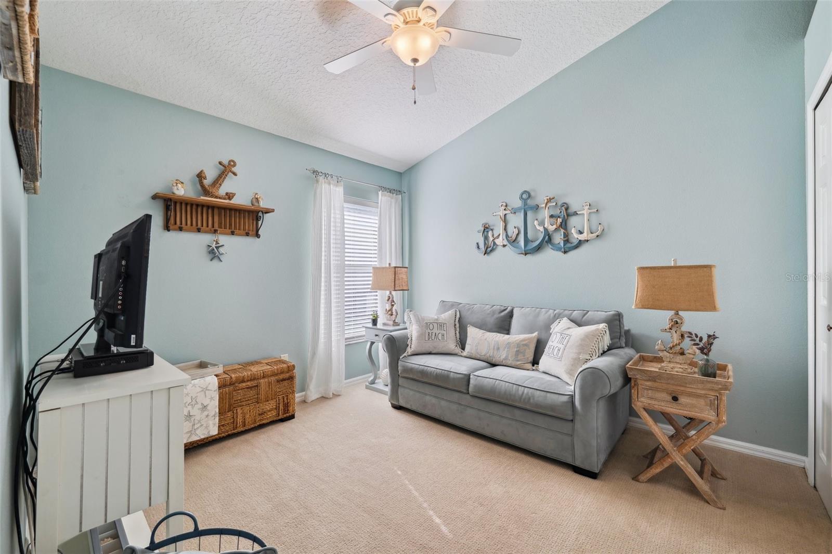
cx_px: 416
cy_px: 277
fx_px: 323
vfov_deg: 81.2
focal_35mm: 14
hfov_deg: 104.3
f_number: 8
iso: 100
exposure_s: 1/15
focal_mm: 14
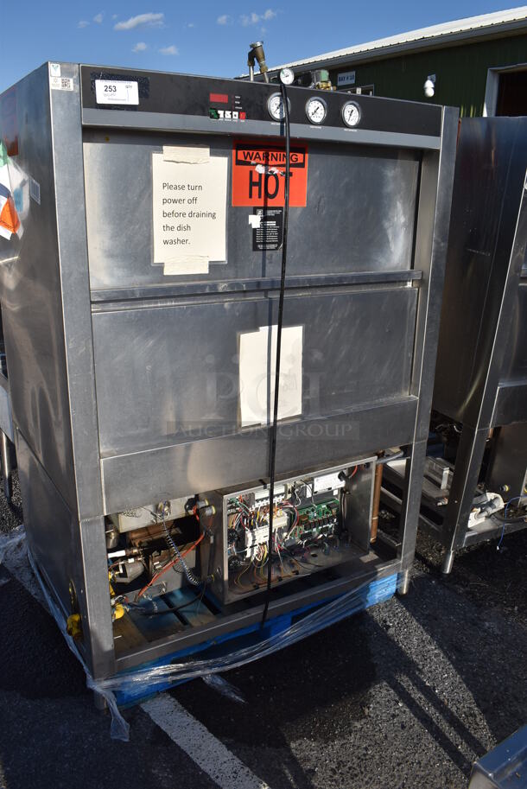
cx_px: 264
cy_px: 394
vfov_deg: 61.9
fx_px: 658
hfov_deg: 43.7
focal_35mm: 30
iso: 200
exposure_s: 1/800
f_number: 9
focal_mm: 20
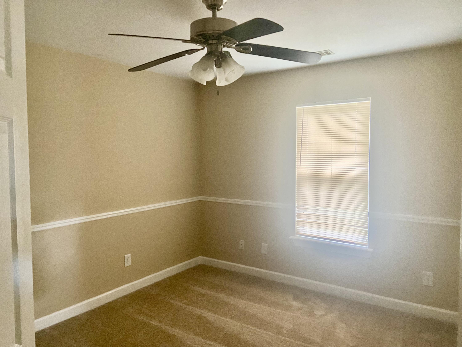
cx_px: 231
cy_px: 174
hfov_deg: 67.3
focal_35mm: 26
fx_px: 347
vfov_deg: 53.1
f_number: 1.8
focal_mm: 4.25
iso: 500
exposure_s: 1/40
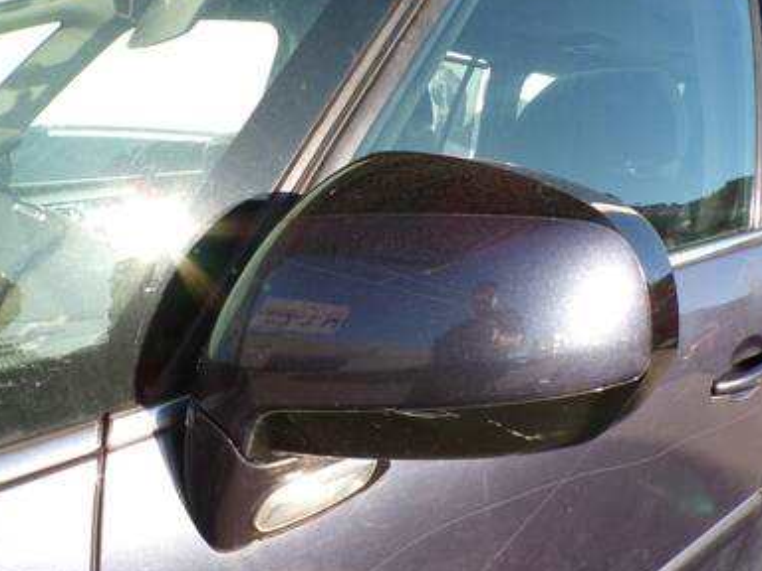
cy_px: 335
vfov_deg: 46.6
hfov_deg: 59.9
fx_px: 660
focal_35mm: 30
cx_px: 399
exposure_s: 1/140
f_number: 5.8
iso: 100
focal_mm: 4.3
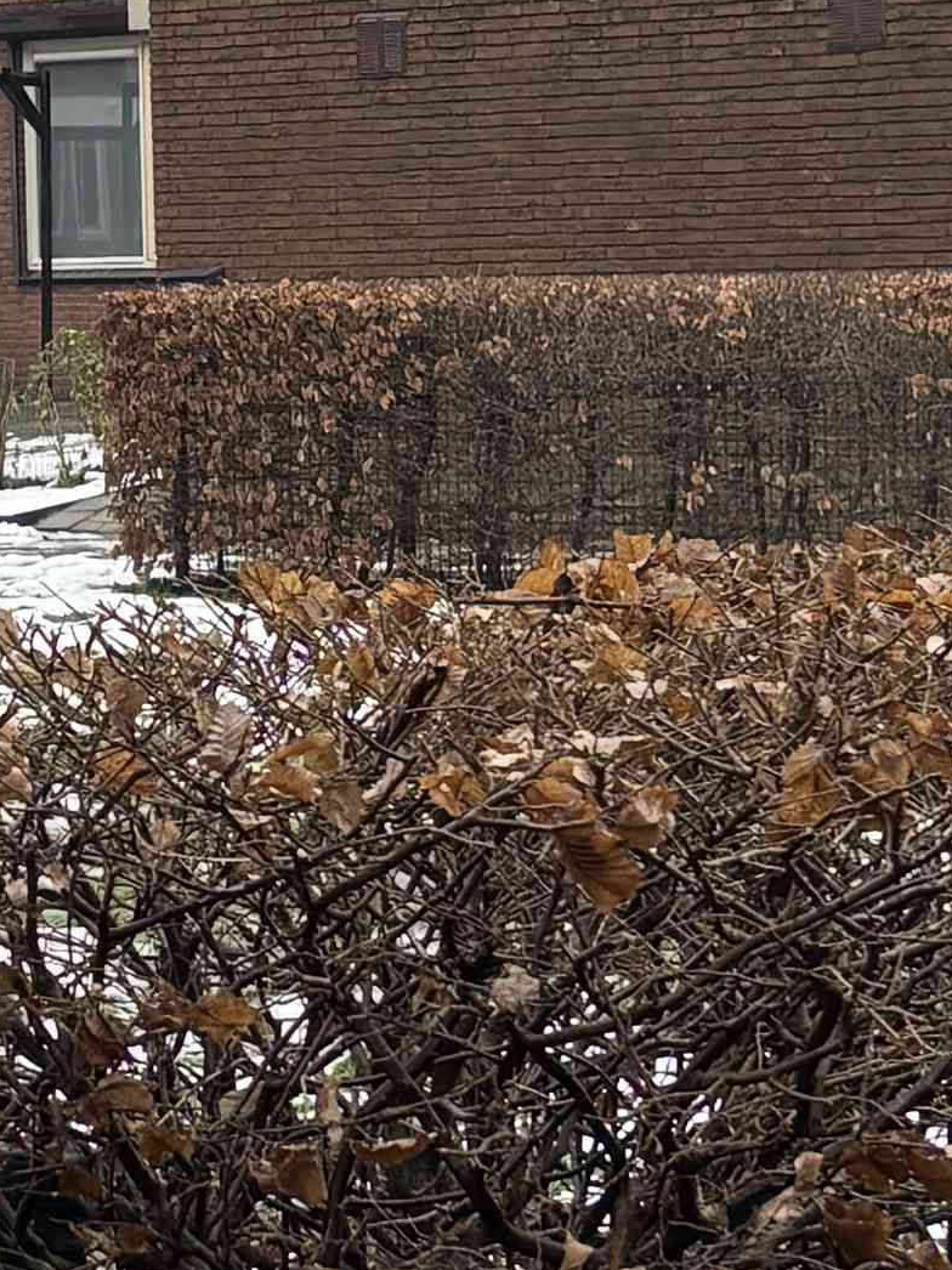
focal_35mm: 142
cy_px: 442
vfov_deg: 13.9
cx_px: -53
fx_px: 5209
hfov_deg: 10.3
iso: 50
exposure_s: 1/337
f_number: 1.6
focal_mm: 5.96
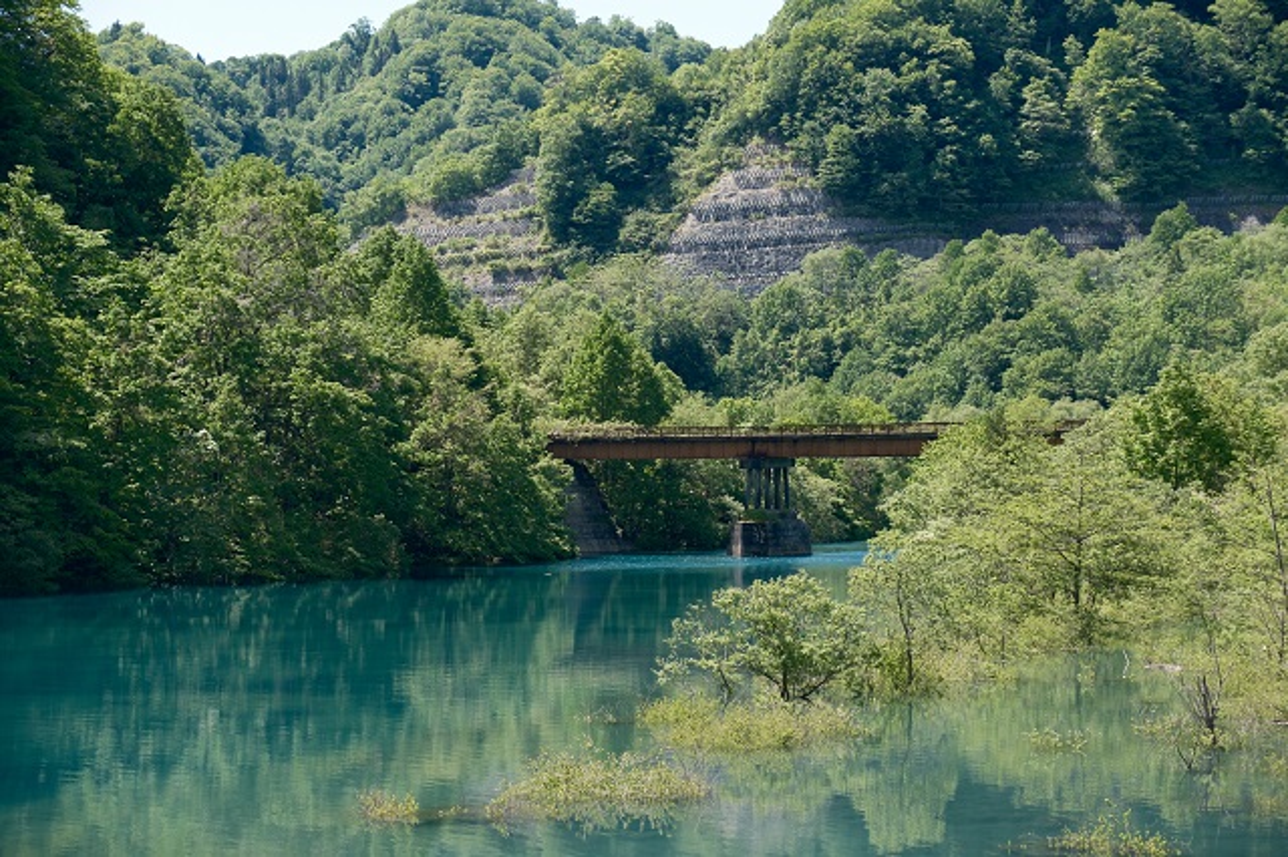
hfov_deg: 24.5
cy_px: 428
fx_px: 2968
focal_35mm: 83
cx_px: 644
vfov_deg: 16.4
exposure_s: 1/500
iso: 125
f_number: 3.6
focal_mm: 55
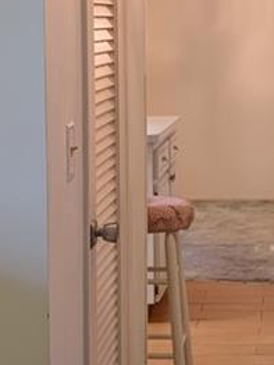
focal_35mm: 110
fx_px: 1159
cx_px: 336
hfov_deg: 13.1
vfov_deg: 17.8
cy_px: 91
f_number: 1.68
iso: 47
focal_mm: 6.9
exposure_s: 1/163
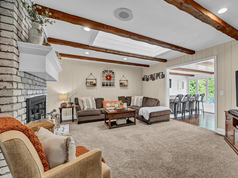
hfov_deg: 93.7
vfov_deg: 78.1
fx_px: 110
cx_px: 138
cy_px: 91
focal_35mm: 16
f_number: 7.1
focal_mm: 14
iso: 400
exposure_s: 1/4
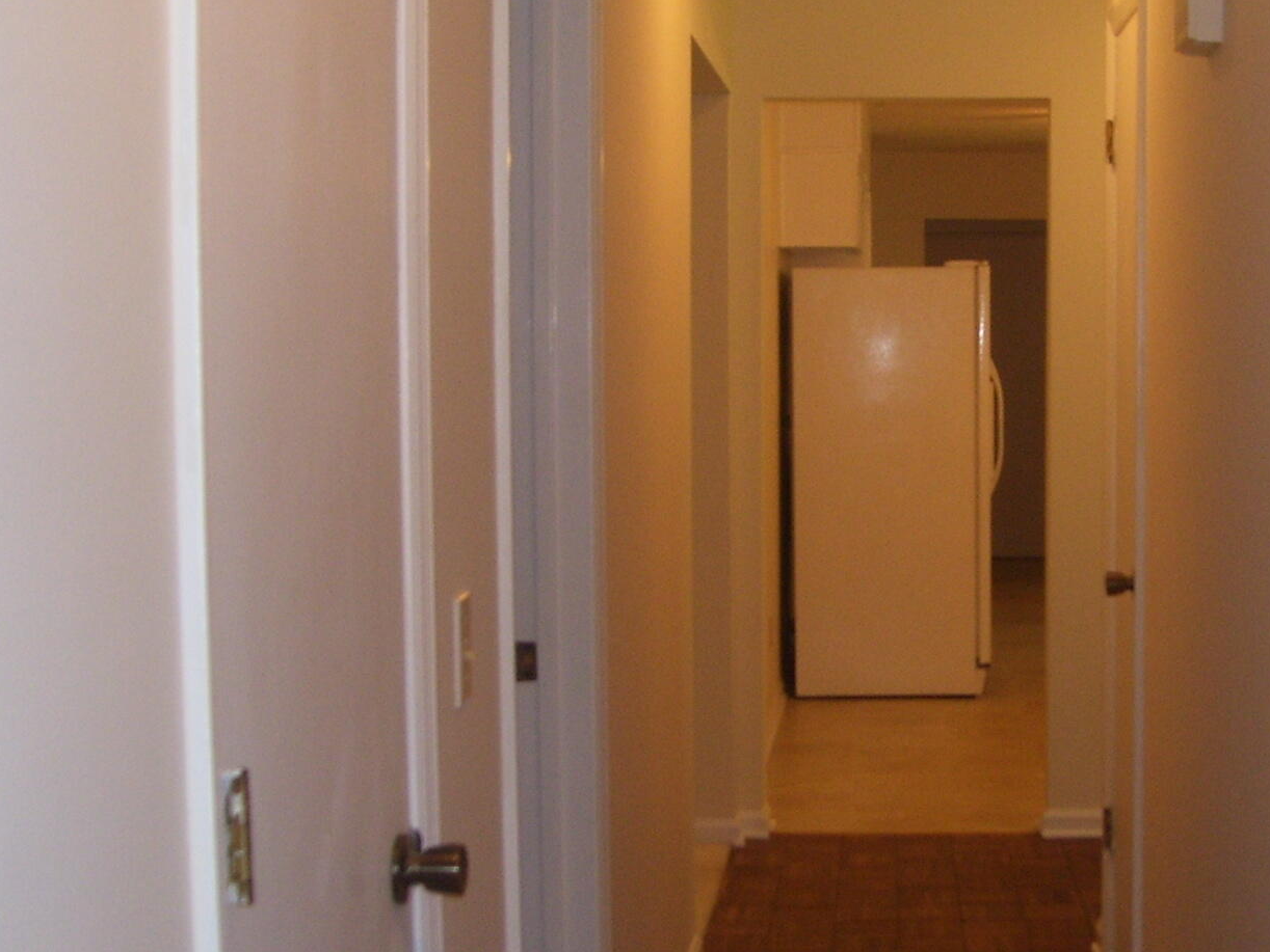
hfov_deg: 30.8
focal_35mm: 62
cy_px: 529
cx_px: 910
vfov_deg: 23.6
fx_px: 2275
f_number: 2.7
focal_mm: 6
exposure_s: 1/60
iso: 125
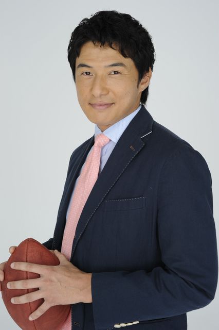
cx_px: 110
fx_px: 457
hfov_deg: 27.0
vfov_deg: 39.6
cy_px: 165
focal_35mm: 50
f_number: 9
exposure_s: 1/125
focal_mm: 50
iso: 200
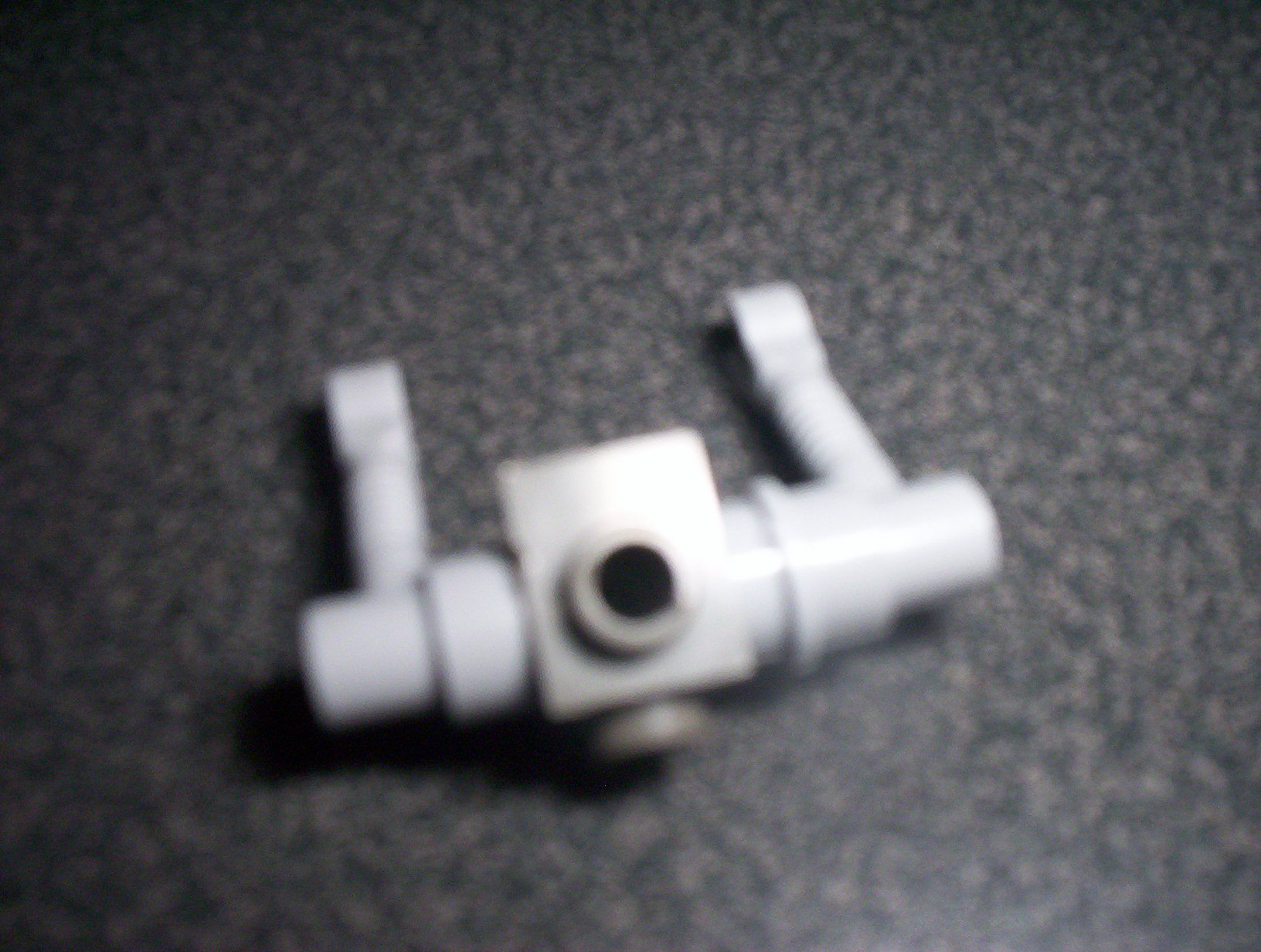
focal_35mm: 38
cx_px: 630
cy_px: 476
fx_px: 1388
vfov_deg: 37.9
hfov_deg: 48.9
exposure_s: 1/60
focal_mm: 4.99
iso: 140
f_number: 4.5
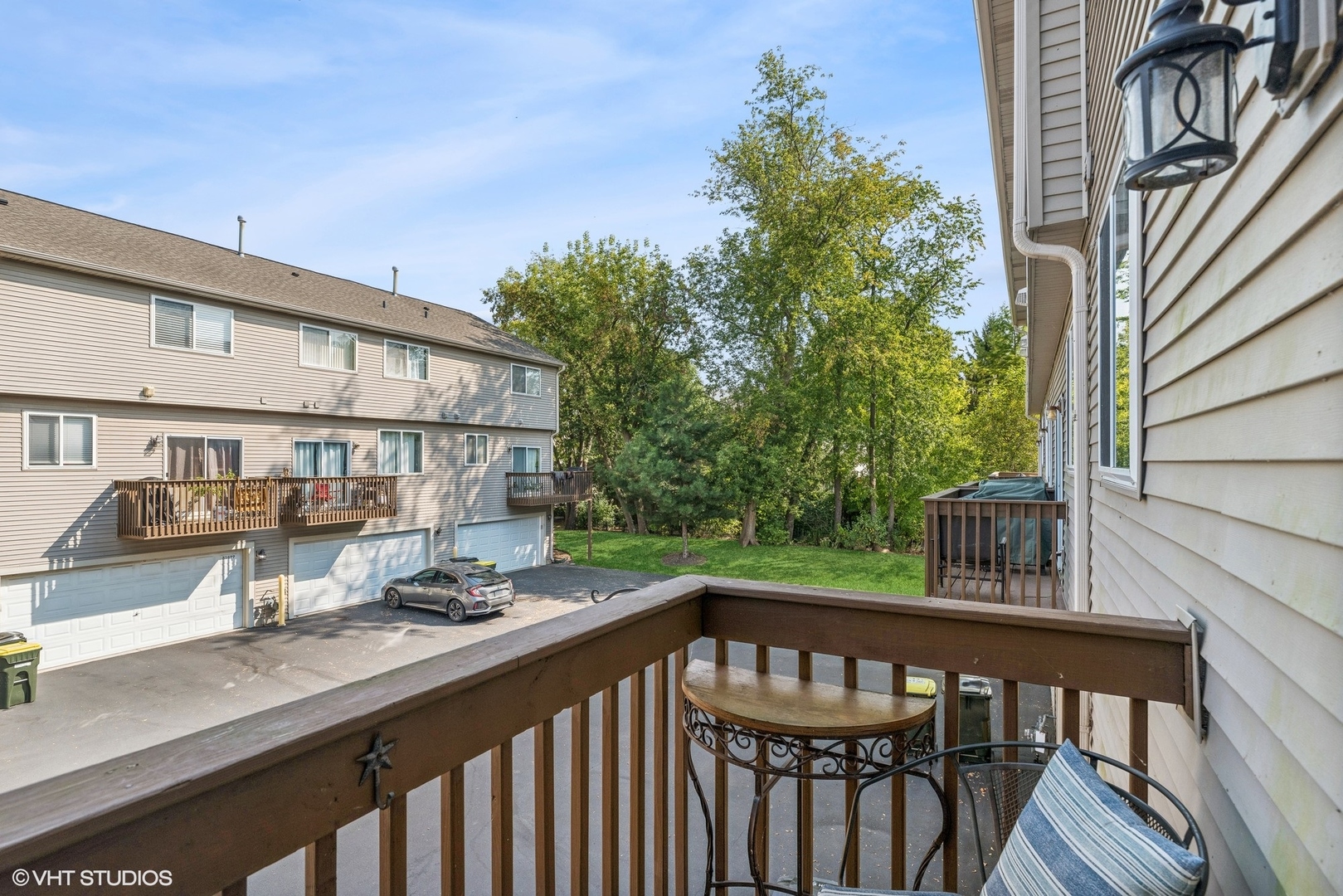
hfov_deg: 93.3
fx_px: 634
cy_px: 448
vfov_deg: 70.5
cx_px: 672
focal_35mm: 17
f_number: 8
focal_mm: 17
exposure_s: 1/250
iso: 200
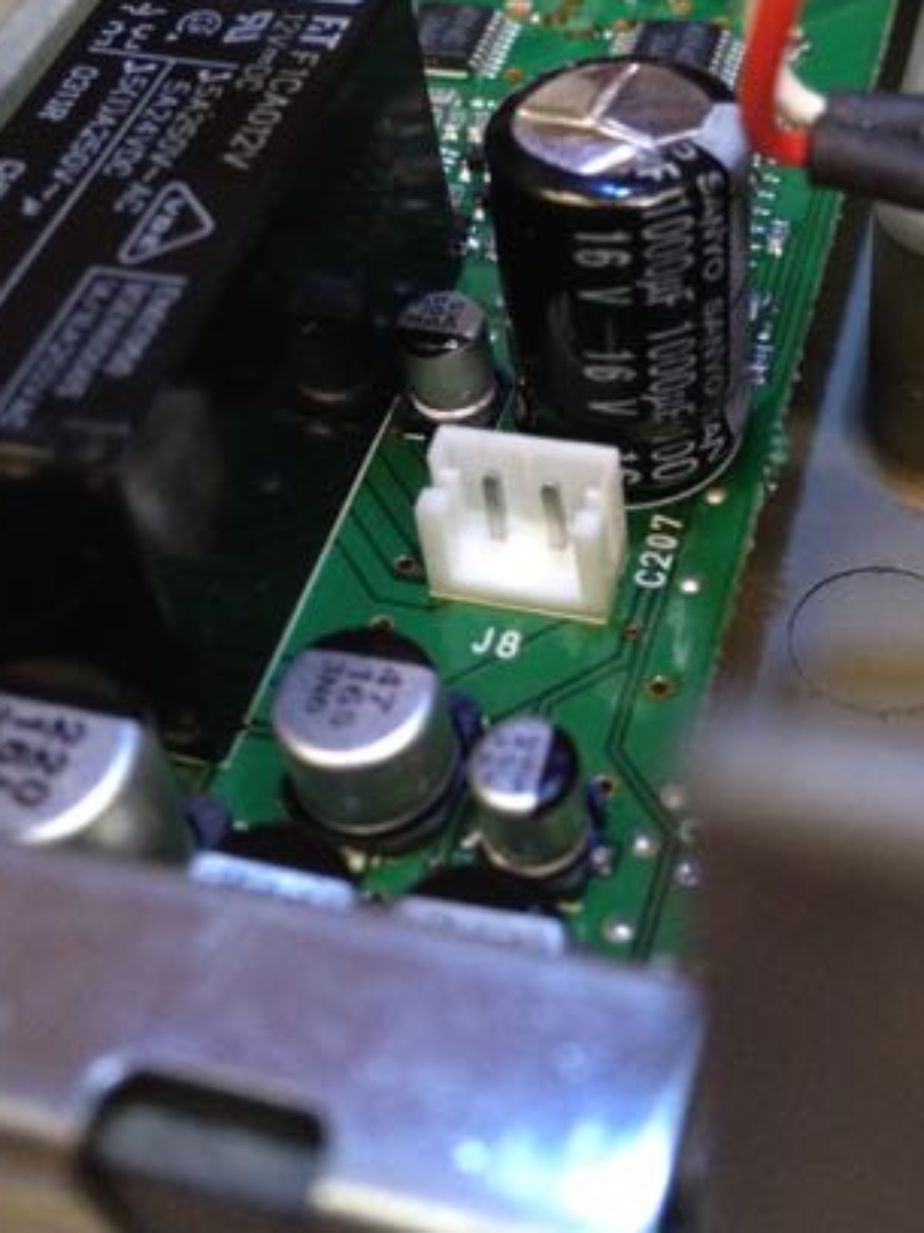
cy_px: 361
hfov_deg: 26.4
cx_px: 588
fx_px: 1959
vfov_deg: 34.4
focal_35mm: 55
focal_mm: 4.28
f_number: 2.4
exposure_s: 1/20
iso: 250
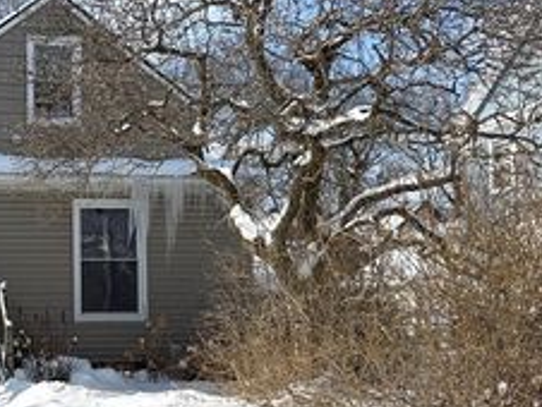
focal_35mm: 53
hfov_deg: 33.7
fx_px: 831
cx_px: 31
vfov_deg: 27.2
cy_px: 303
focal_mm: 6.76
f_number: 1.78
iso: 125
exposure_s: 1/7353
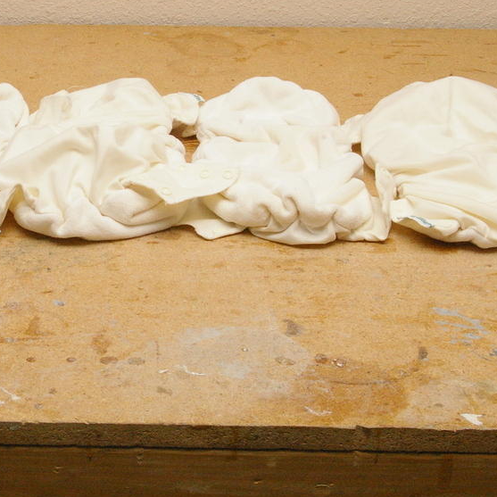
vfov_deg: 21.6
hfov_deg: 21.4
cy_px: 158
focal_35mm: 80
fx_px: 1299
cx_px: 102
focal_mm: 28
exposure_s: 1/180
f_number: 22
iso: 1600
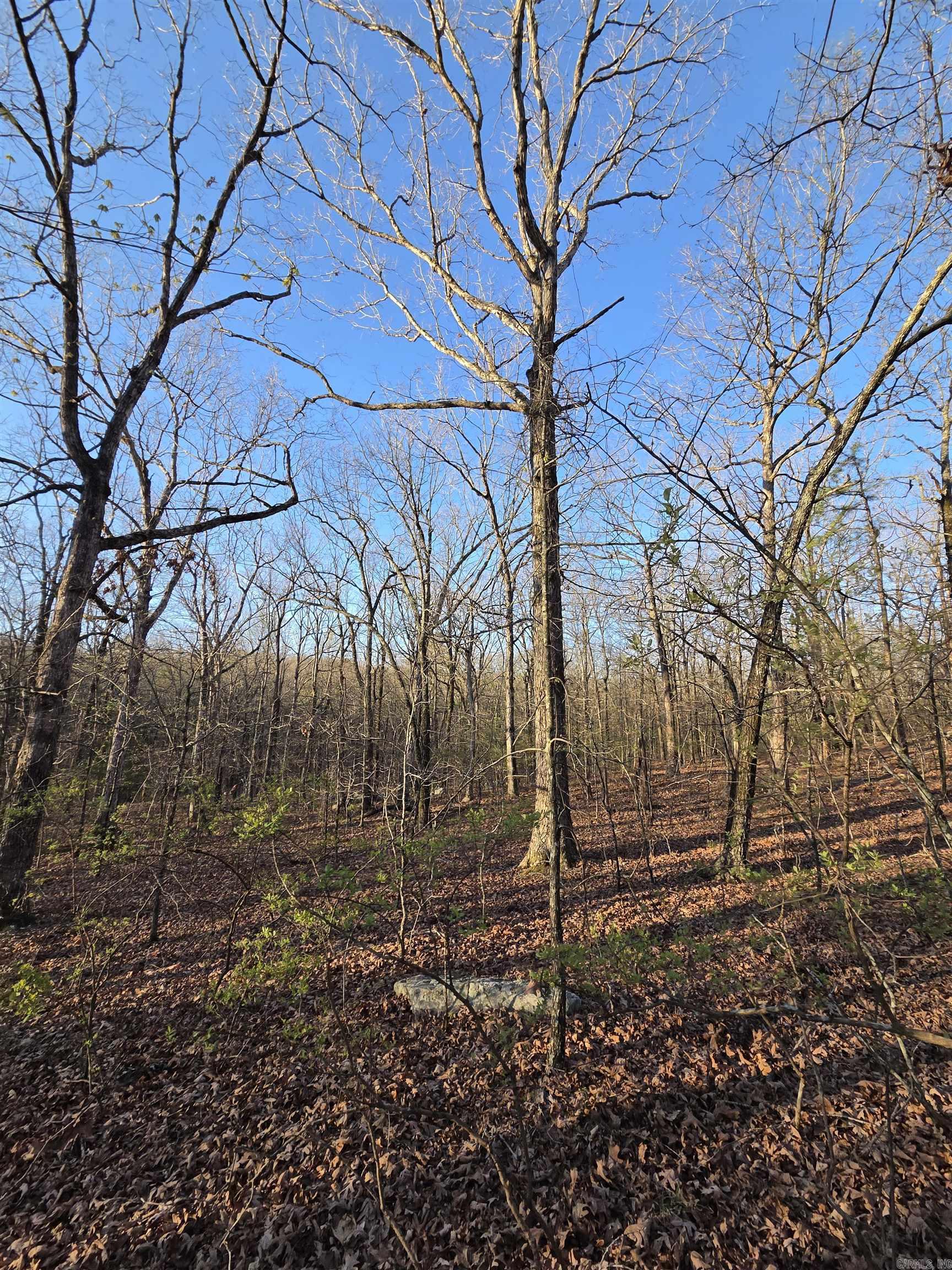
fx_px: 477
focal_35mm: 13
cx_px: 476
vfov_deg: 106.2
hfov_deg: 89.9
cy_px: 635
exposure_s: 1/699
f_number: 2.2
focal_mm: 2.2
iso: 100
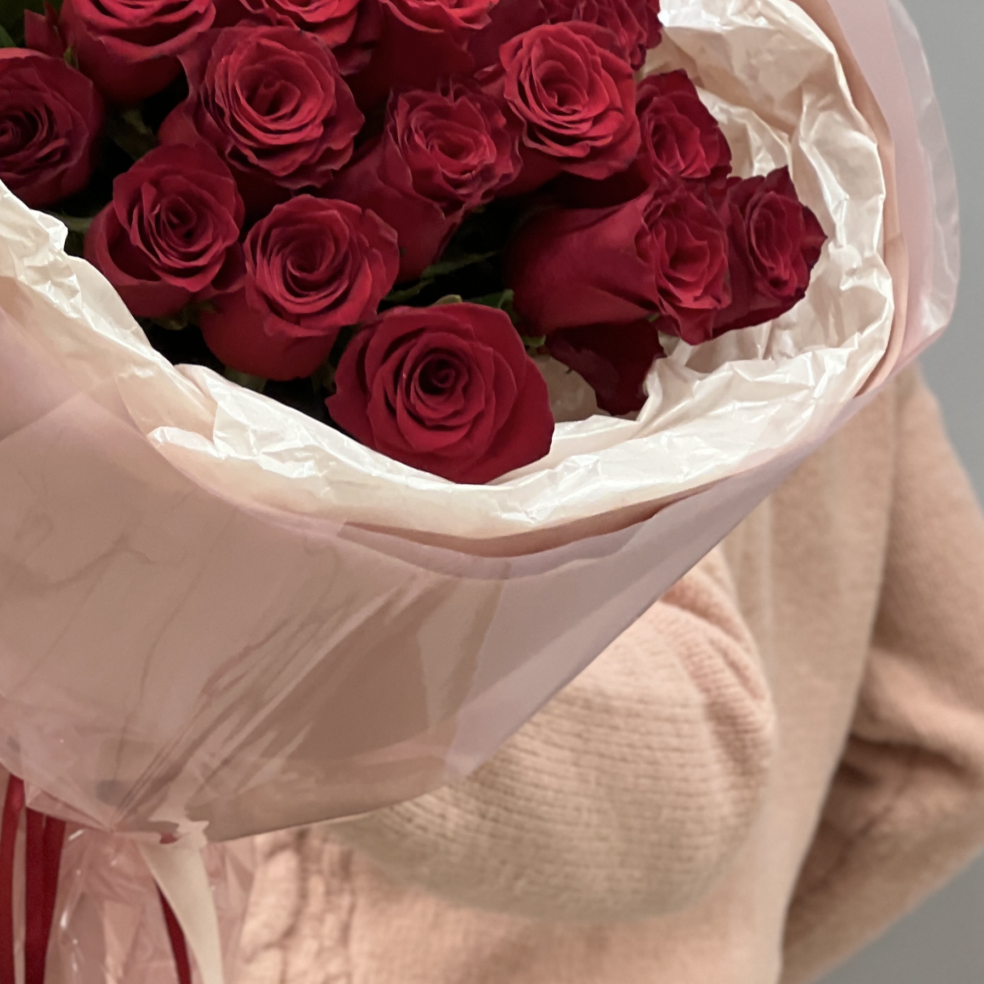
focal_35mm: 153
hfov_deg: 11.4
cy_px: 585
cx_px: 258
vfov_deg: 11.4
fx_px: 4921
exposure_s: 1/33
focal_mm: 9
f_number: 2.8
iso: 160
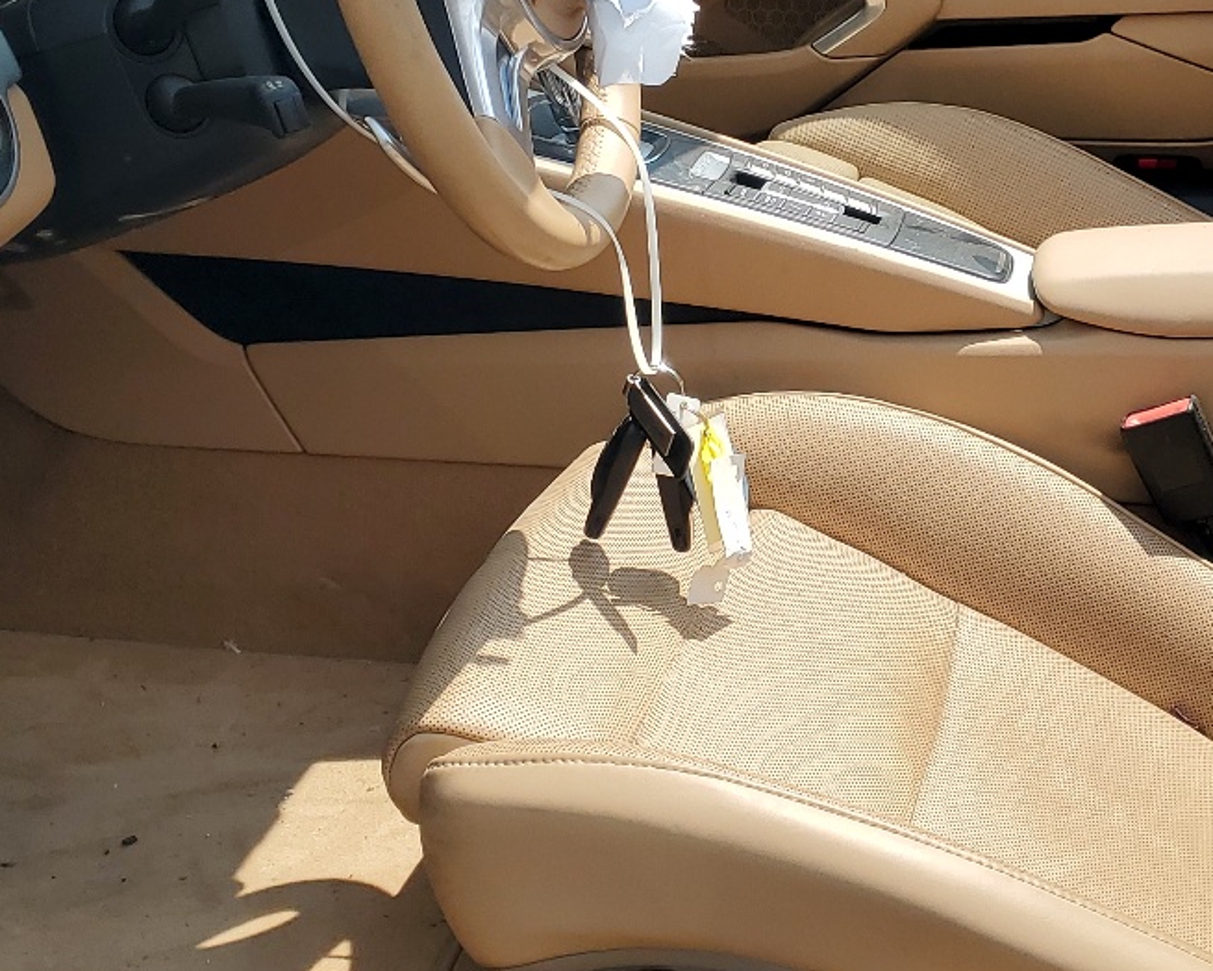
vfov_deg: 24.3
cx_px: 761
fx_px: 2226
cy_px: 232
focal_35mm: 62
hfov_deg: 30.4
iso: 50
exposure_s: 1/3333
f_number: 1.5
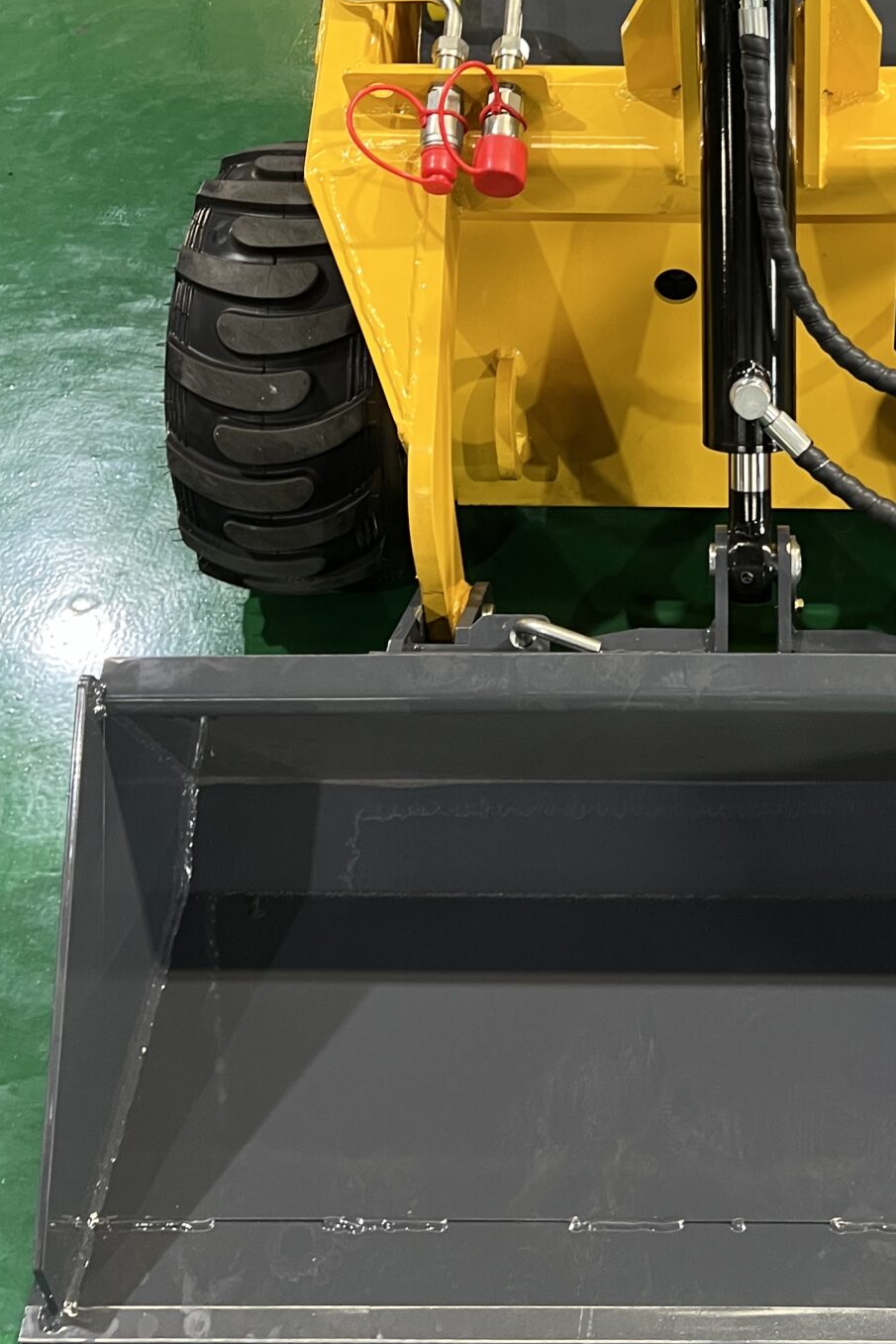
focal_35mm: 51
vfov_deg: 37.3
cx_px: 737
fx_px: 1903
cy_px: 245
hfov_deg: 25.9
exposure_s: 1/50
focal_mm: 5.7
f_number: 1.5
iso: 160
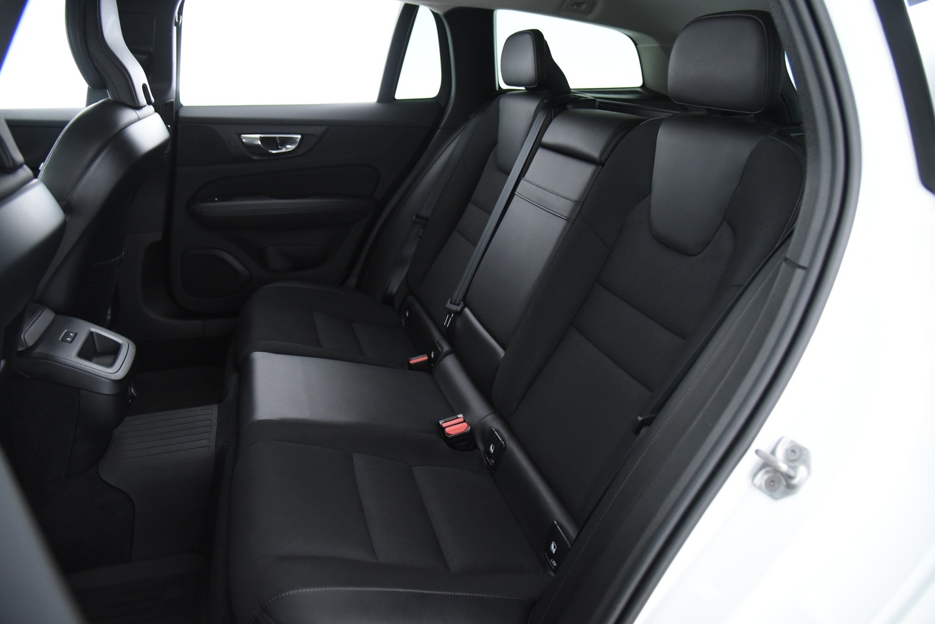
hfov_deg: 73.7
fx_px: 624
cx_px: 468
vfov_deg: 53.2
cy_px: 312
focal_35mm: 24
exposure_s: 1/20
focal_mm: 24
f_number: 4
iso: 4000
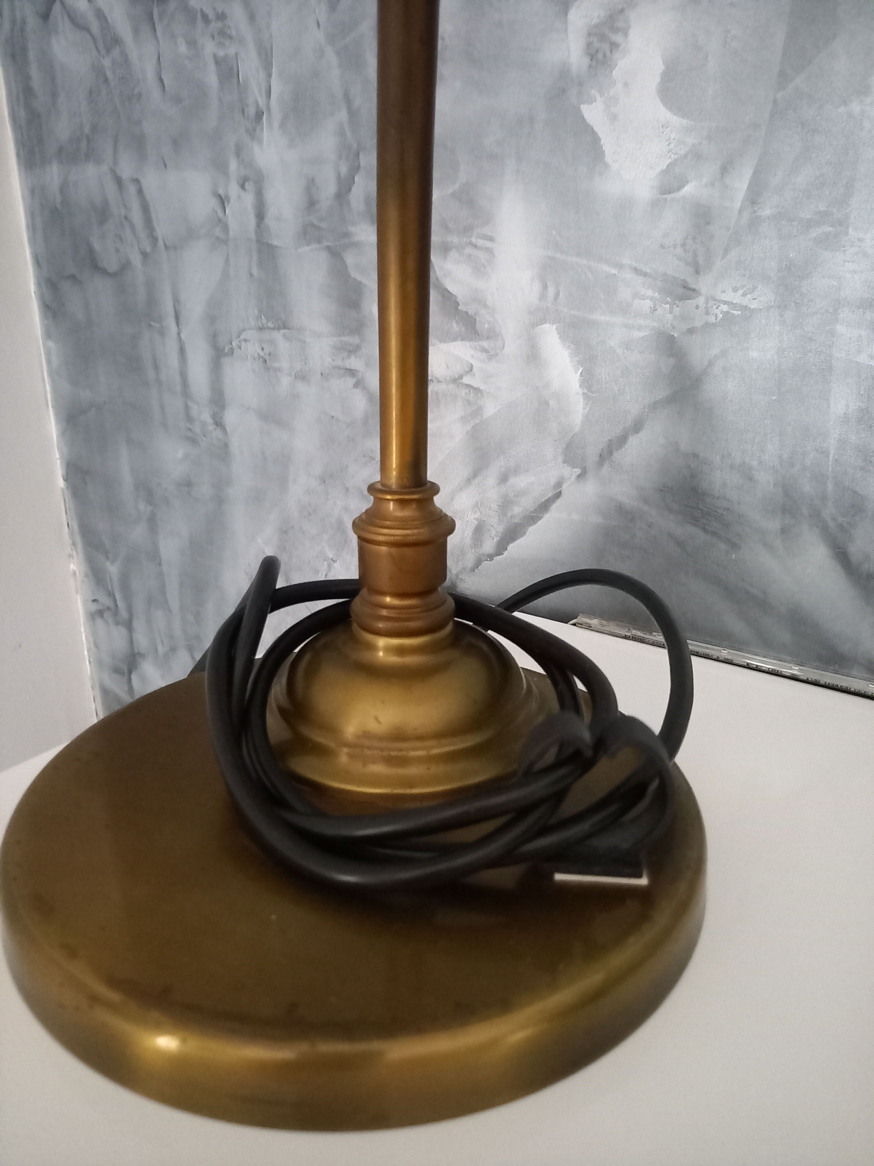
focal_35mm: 25
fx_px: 842
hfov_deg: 54.9
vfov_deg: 69.4
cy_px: 583
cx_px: 437
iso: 3200
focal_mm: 4.6
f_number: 2
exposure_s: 1/16.7
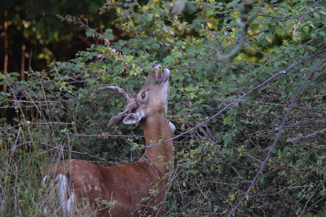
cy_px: 108
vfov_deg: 1.5
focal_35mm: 900
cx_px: 163
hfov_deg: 2.3
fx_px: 8149
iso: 3200
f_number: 6.3
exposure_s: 1/500
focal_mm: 600
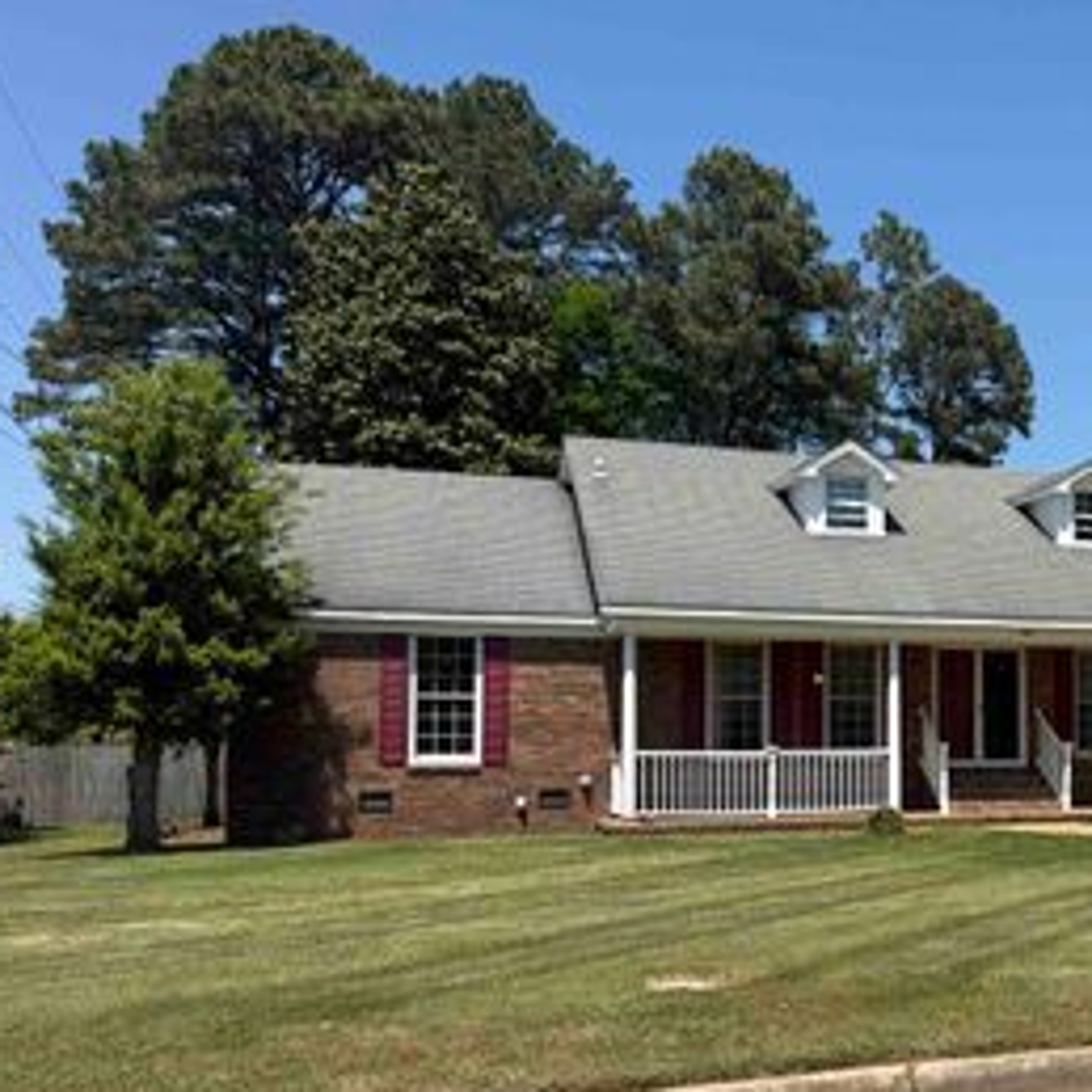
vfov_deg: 40.6
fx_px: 1463
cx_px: 999
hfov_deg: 38.0
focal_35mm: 41
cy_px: 685
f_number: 1.78
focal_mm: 6.76
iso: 80
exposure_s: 1/4673
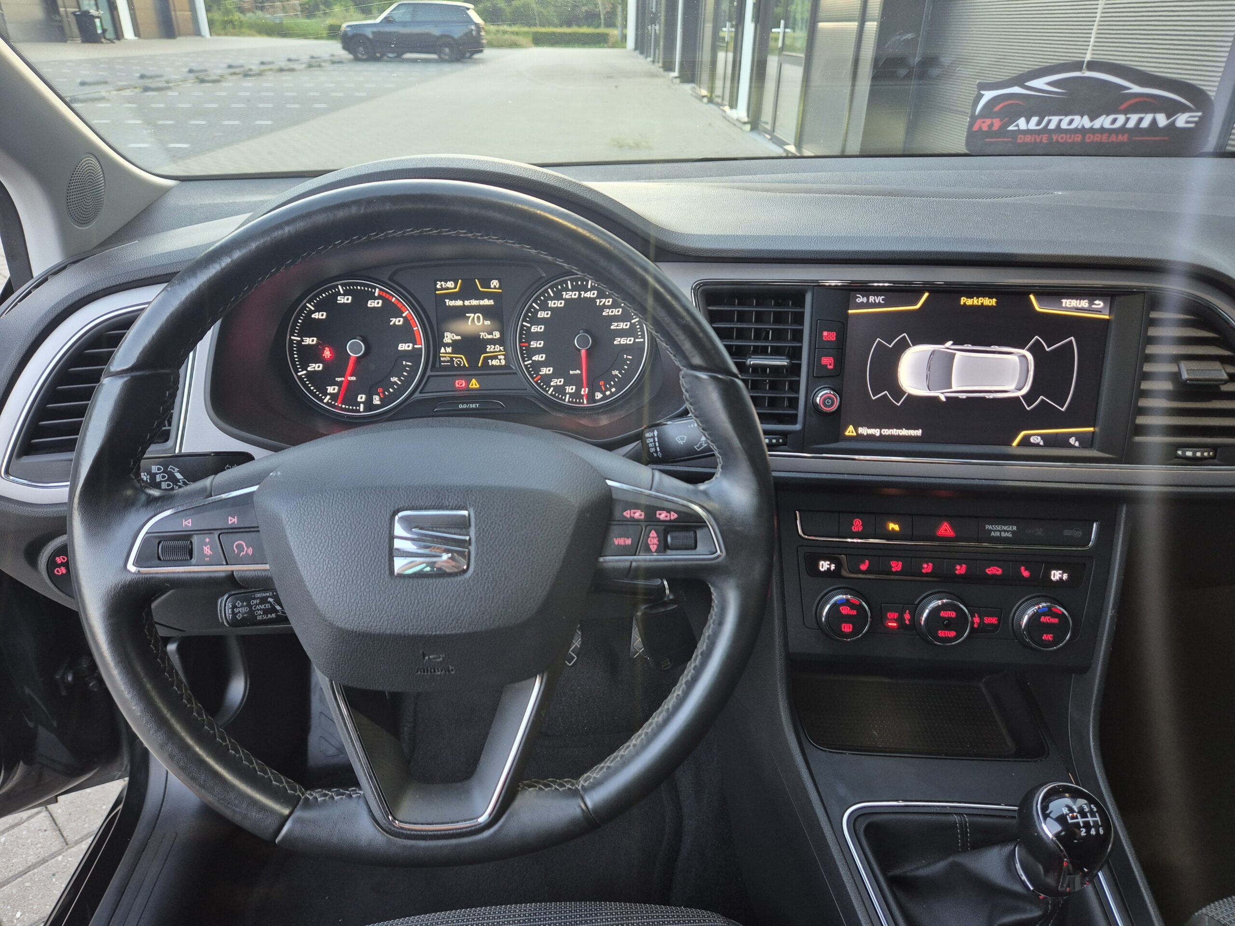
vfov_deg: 58.9
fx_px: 821
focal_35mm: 23
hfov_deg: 73.9
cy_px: 463
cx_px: 618
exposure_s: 1/33
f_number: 1.8
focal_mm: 5.4
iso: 320
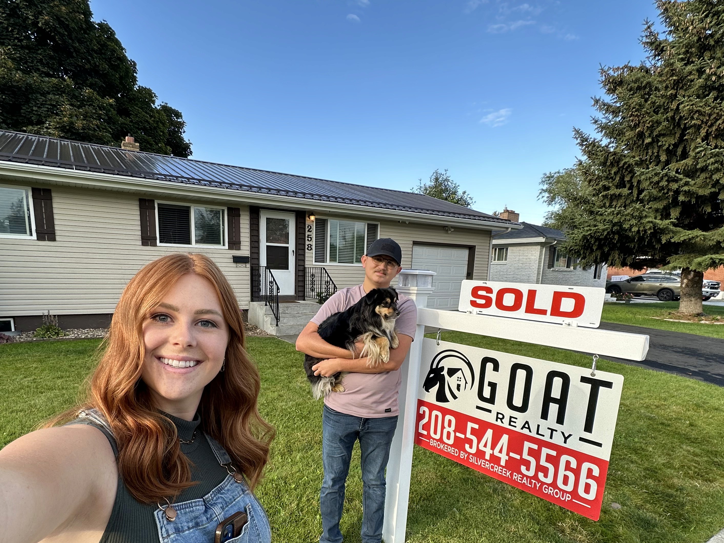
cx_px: 328
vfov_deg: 64.8
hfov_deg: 81.5
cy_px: 347
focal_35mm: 20
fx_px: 418
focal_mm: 2.22
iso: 40
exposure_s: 1/317
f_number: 2.2
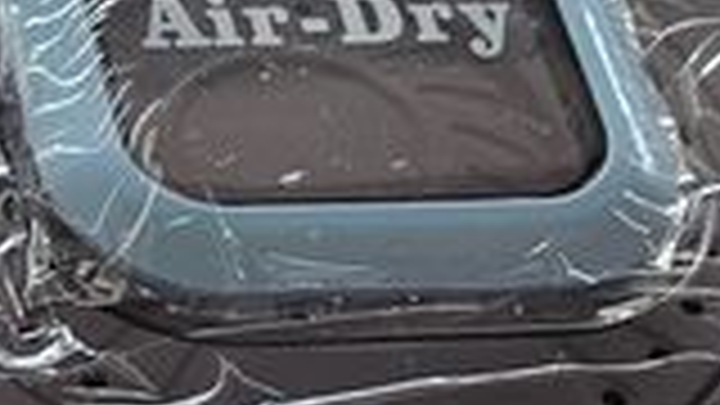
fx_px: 2692
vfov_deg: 8.5
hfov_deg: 14.0
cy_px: 538
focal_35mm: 141
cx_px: -468
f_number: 1.7
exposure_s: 1/100
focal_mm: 6.3
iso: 160
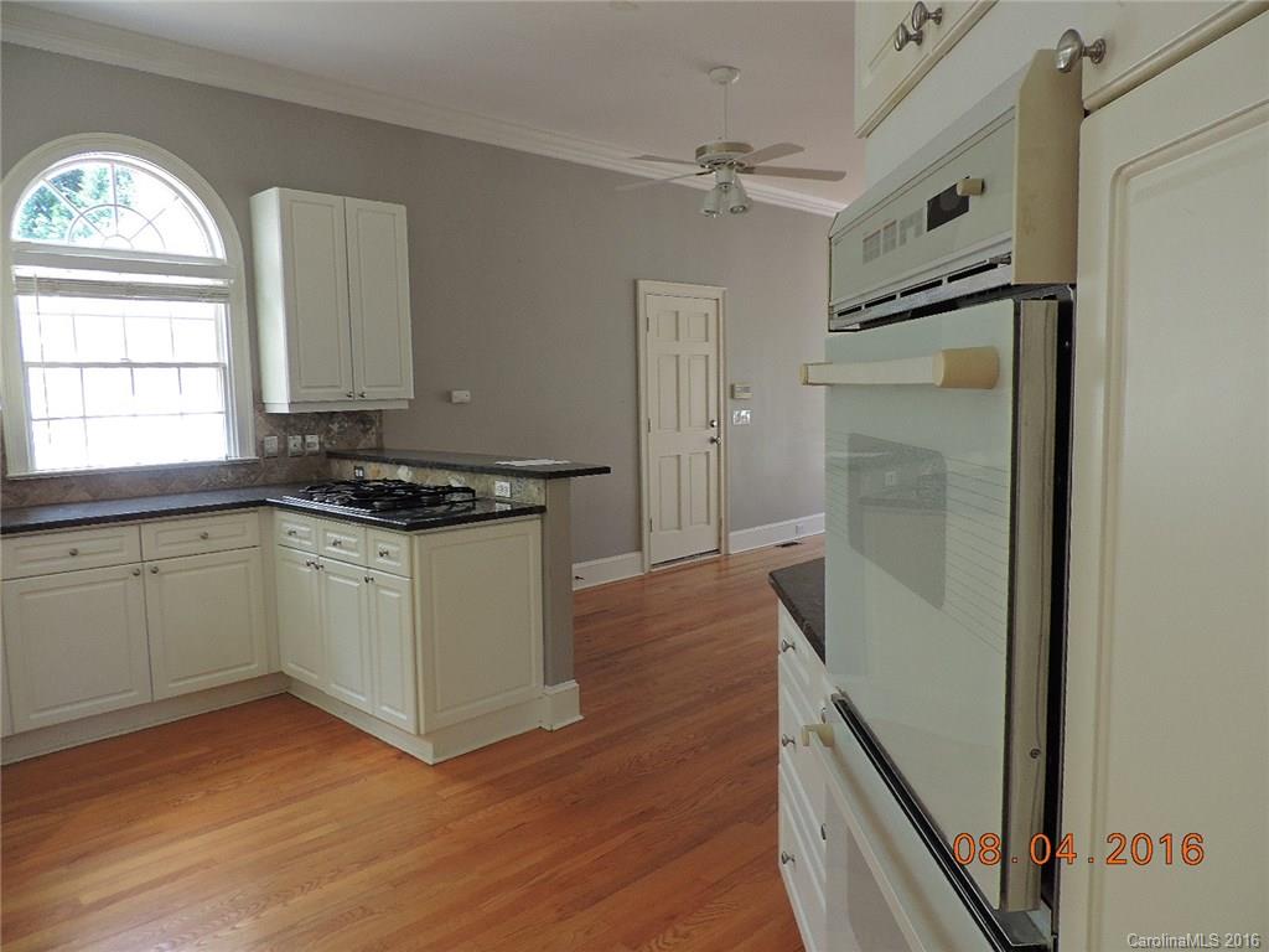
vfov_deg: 56.8
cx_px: 634
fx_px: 880
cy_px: 476
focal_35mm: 24
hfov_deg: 71.6
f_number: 3
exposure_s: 1/30
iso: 100
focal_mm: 4.3
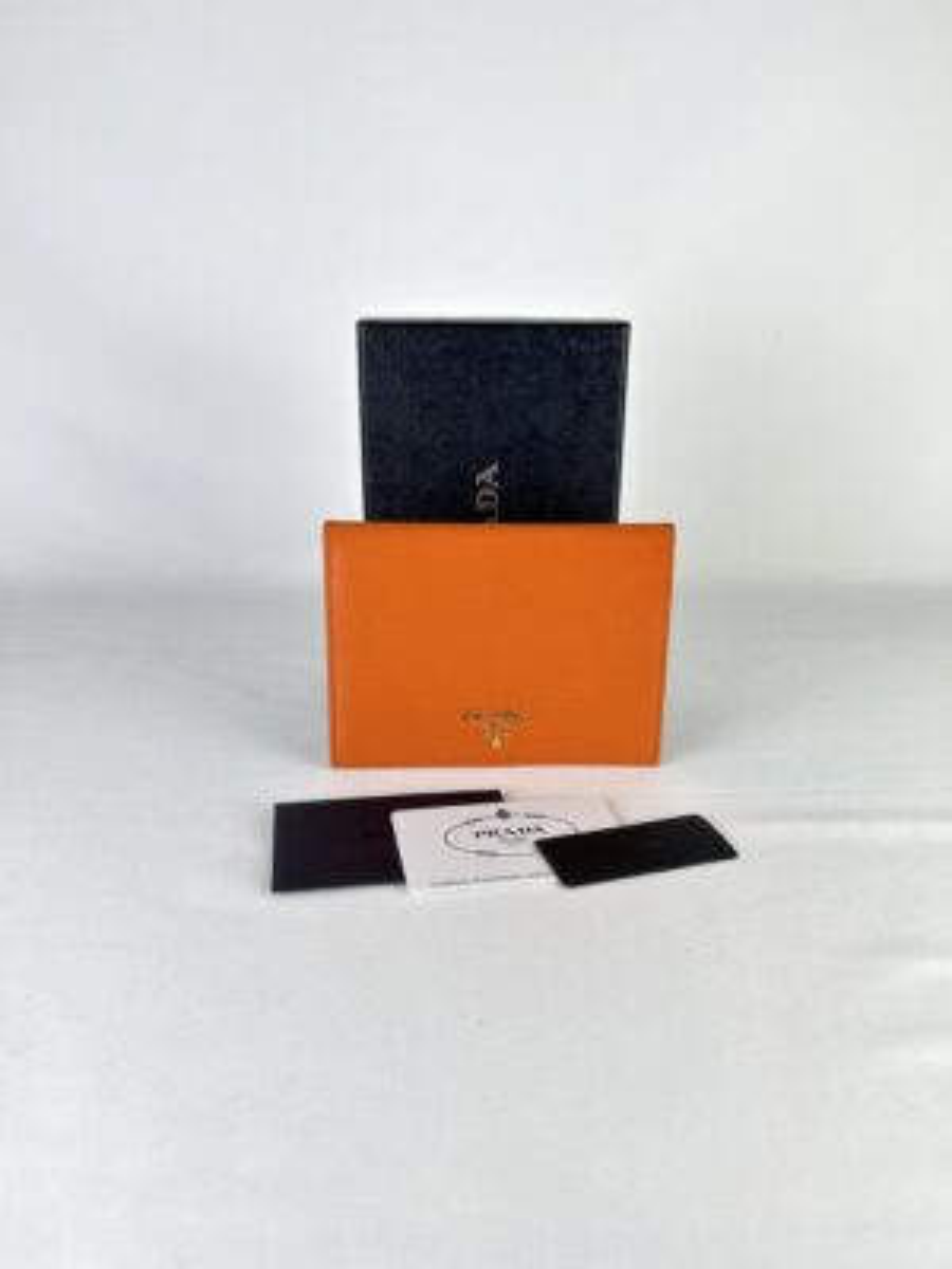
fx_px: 953
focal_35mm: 26
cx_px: 476
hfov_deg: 53.1
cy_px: 634
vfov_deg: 67.3
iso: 32
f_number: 1.5
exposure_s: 1/129
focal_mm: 5.7
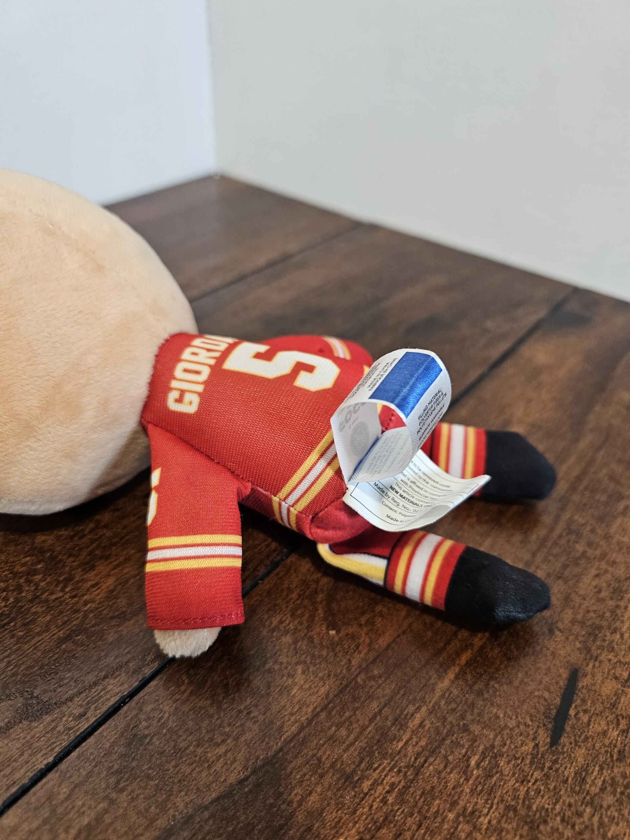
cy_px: 420
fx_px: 558
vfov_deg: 73.9
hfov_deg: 58.9
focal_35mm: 23
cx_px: 315
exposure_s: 1/120
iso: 250
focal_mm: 6.3
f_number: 1.7
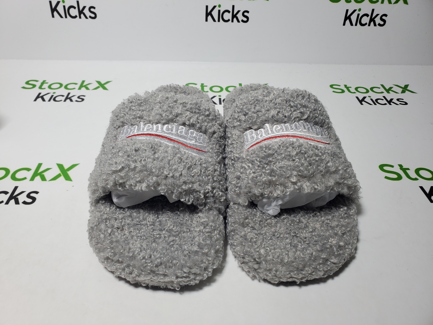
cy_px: 162
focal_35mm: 26
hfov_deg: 67.3
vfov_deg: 53.1
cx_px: 216
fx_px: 325
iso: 50
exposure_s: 1/233
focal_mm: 4.3
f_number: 2.4
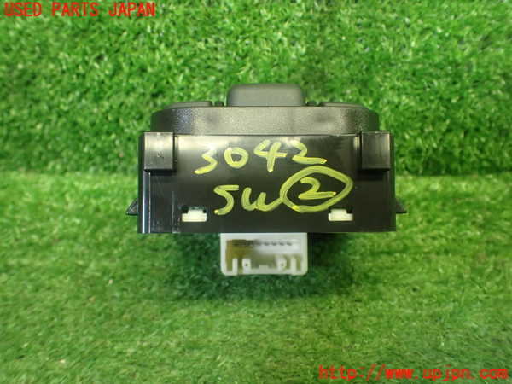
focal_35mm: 30
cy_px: 192
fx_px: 444
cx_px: 256
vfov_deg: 46.8
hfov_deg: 60.0
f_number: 2.3
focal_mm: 5.4
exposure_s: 1/100
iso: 800
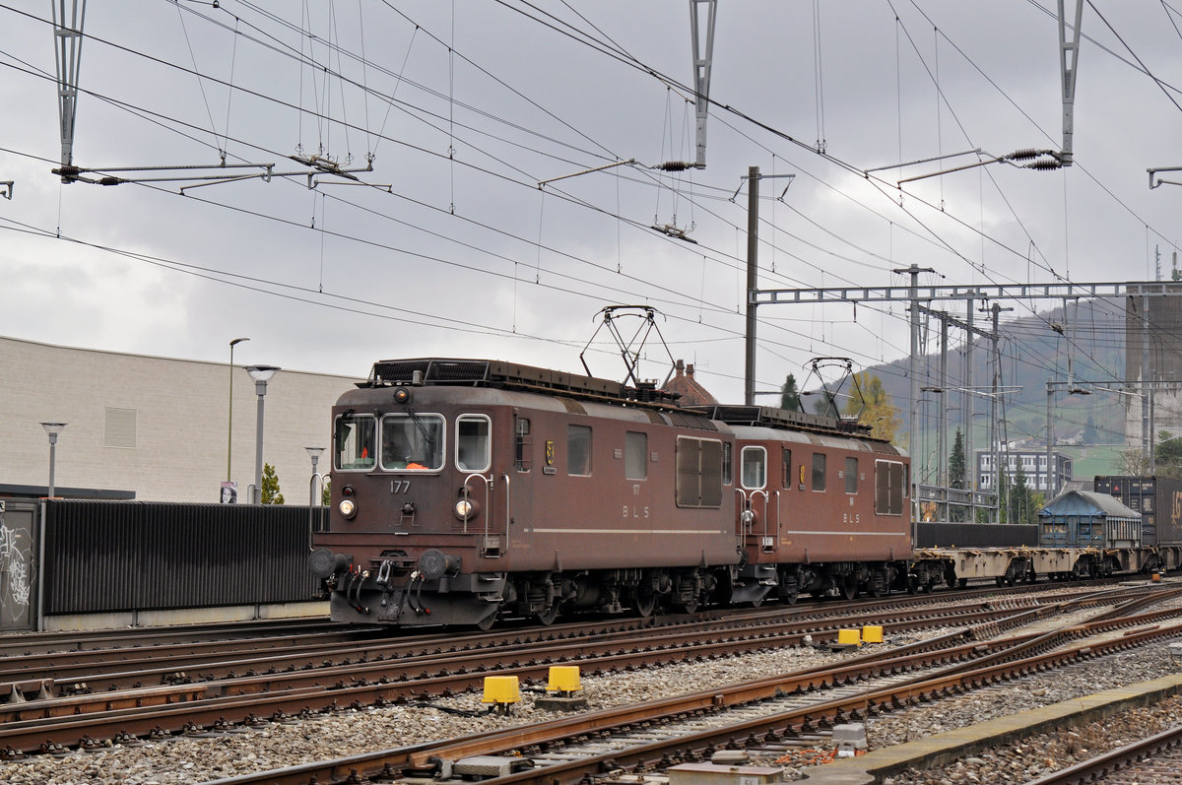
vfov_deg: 16.5
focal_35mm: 82
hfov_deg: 24.6
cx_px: 591
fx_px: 2705
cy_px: 392
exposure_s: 1/800
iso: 400
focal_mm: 55
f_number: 5
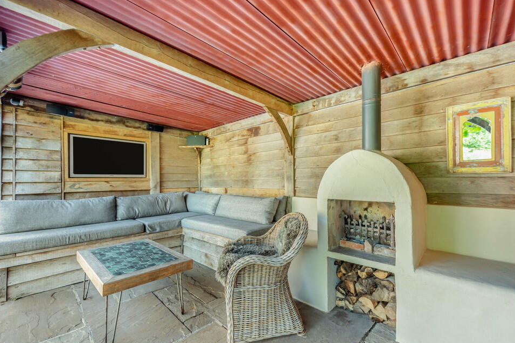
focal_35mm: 15
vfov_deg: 77.4
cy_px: 173
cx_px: 255
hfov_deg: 100.4
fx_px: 215
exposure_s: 1/8
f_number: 8
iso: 100
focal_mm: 14
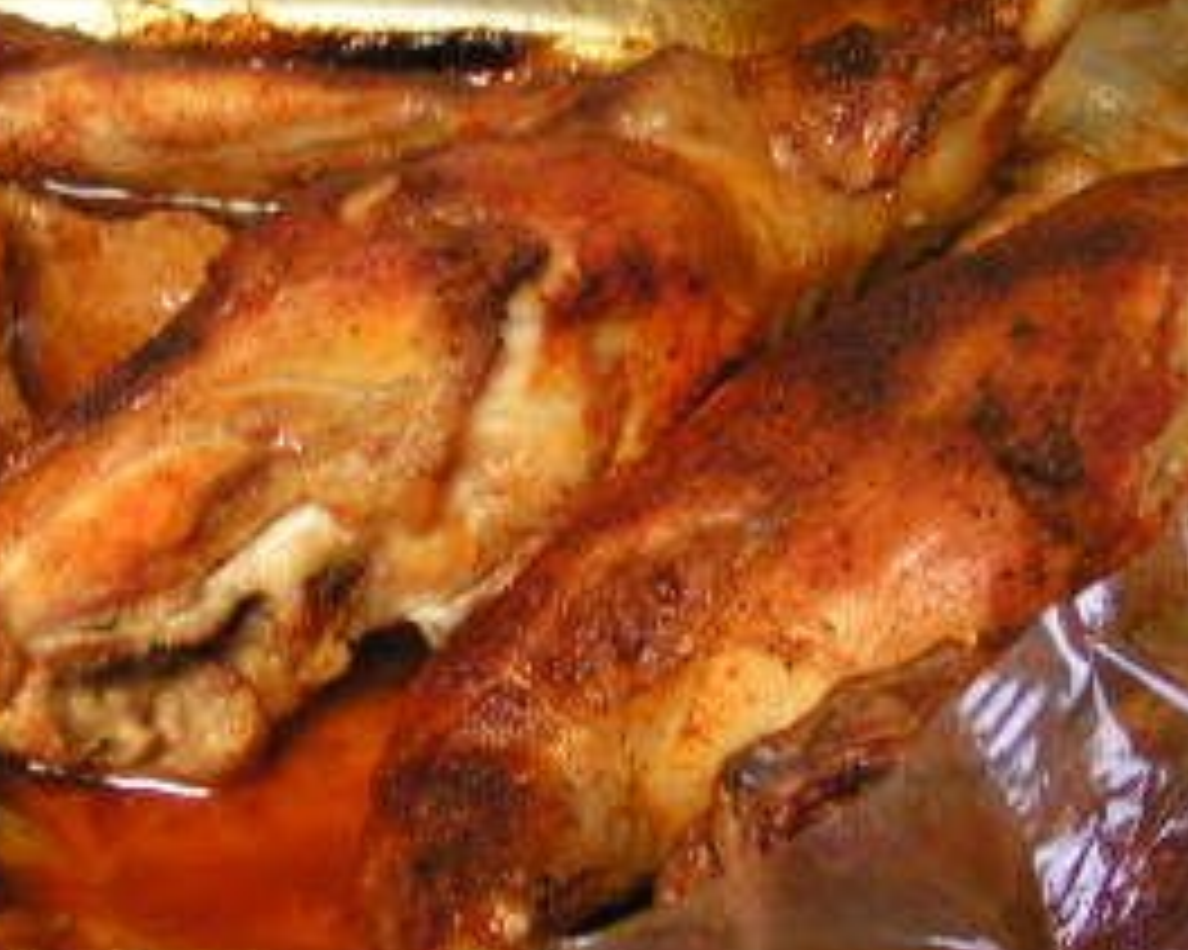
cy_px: 446
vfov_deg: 17.1
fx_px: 3163
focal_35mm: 90
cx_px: 292
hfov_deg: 21.1
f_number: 2.8
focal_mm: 5.8
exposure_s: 1/6
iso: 200
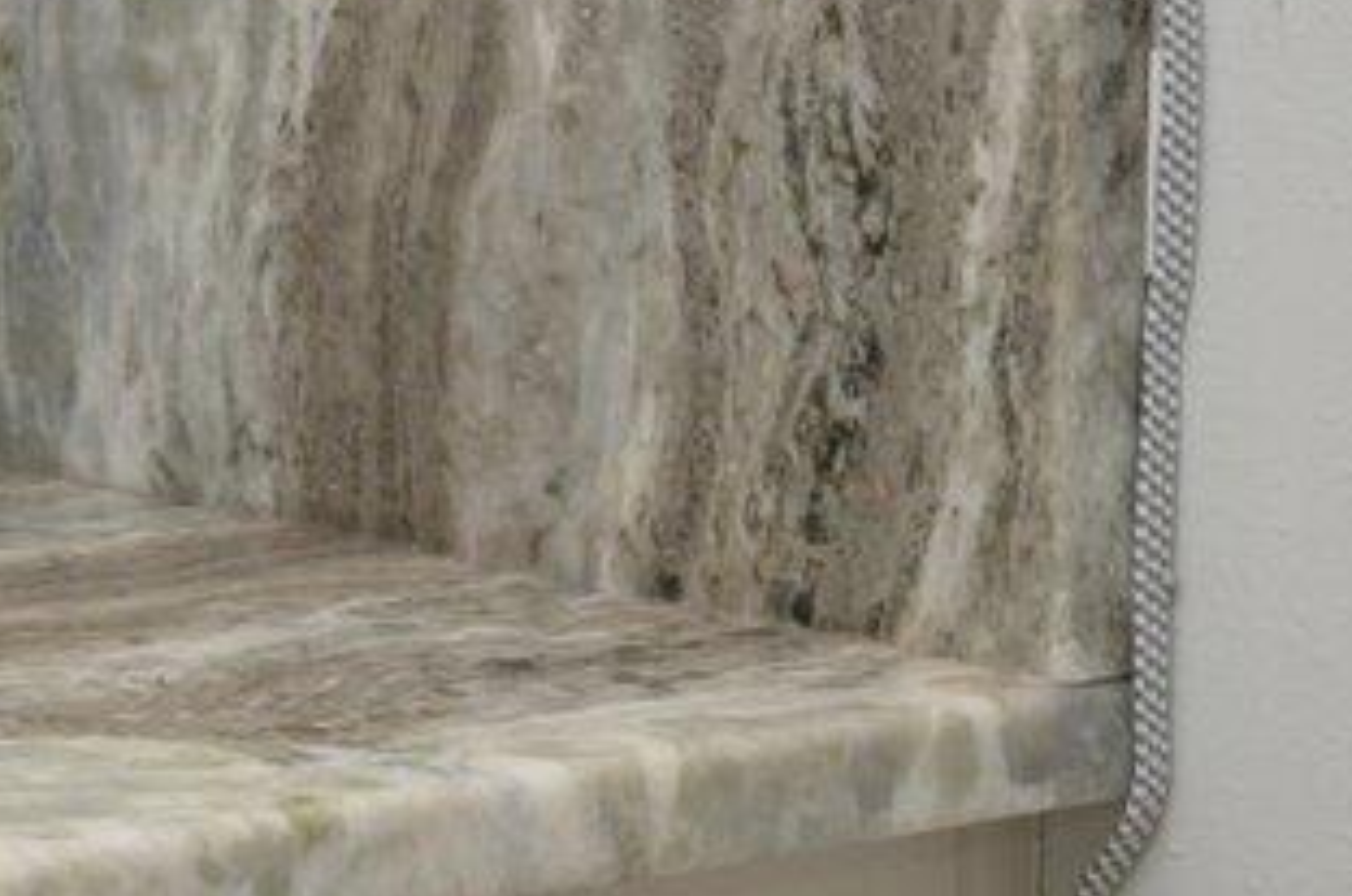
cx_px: -2778
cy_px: -857
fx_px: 7387
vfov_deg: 6.7
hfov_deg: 8.6
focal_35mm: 197
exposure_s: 1/60
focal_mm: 30
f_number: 9
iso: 320
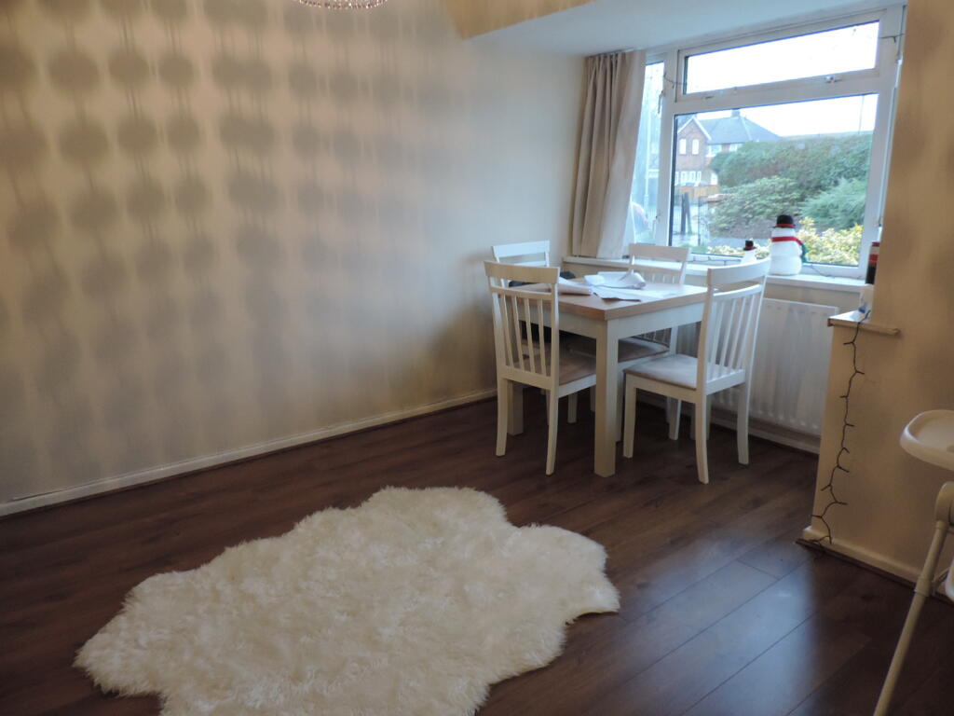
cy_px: 358
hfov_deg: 71.6
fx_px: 661
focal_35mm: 24
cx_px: 477
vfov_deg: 56.8
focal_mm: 4.3
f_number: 3
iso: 400
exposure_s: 1/25
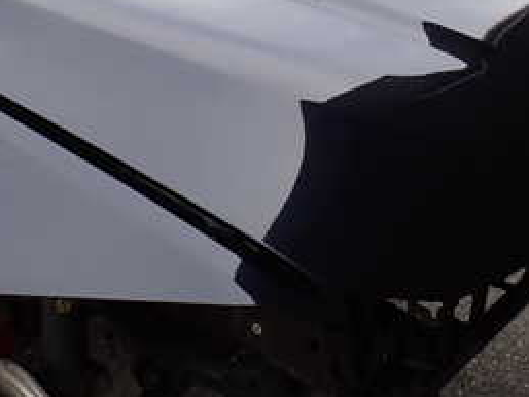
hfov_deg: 27.8
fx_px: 1070
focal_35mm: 70
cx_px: 270
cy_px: -6
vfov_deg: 20.3
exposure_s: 1/320
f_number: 3.2
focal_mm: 5.4
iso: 100
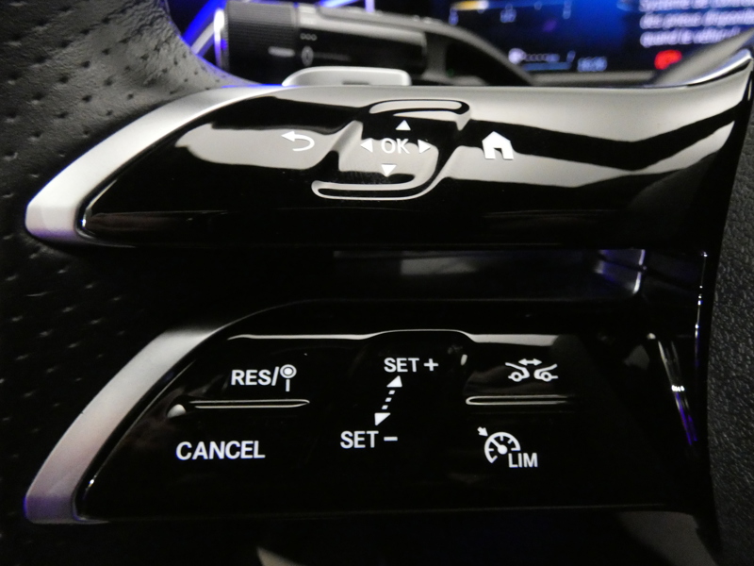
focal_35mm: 20
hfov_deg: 81.7
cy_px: 283
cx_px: 377
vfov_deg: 66.0
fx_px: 436
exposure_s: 1/30
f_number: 2.8
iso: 1600
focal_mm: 3.6
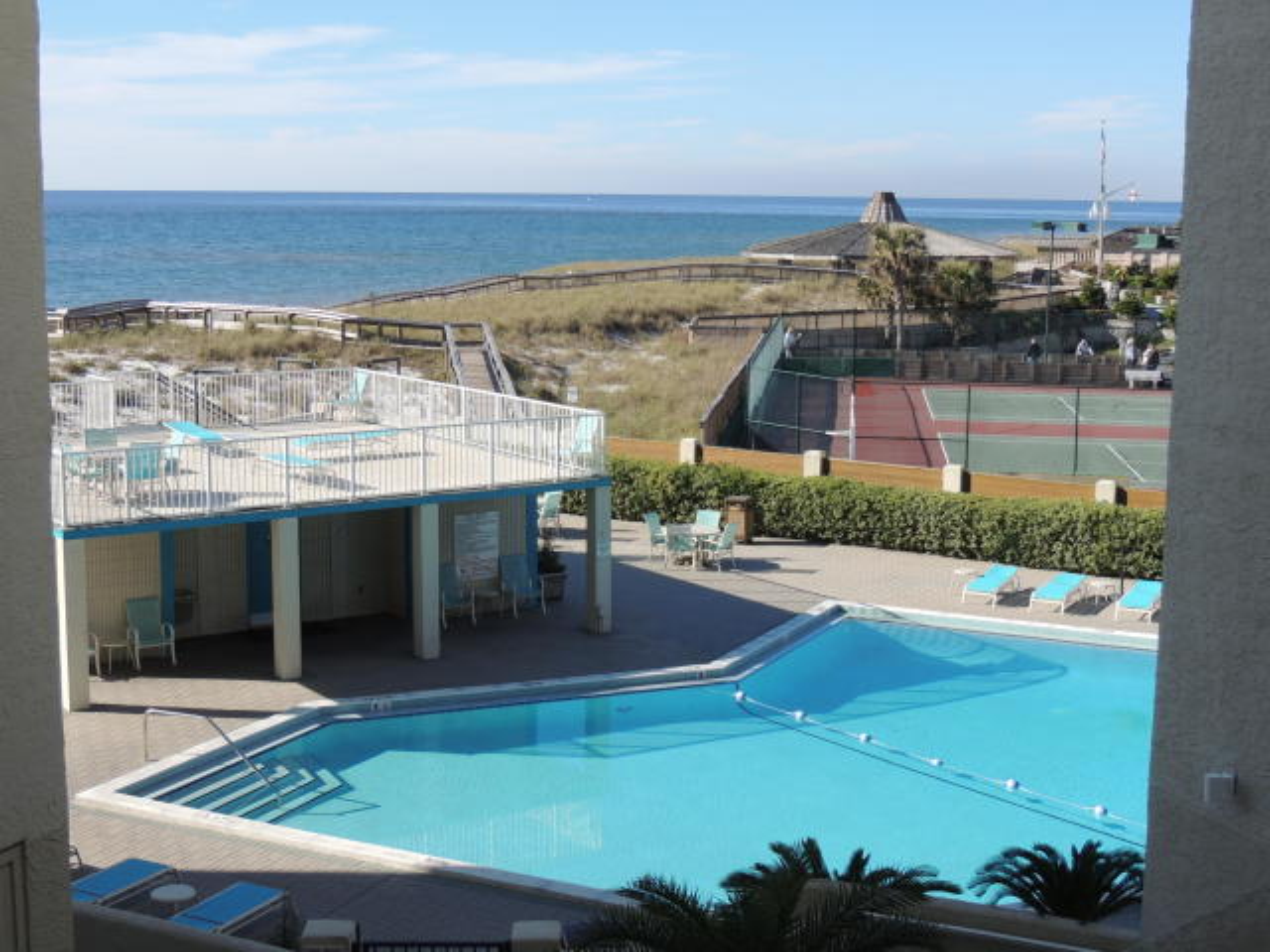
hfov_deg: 38.2
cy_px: 476
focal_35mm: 50
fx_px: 1834
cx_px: 635
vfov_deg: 29.1
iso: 100
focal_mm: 8.9
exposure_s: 1/800
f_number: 3.6
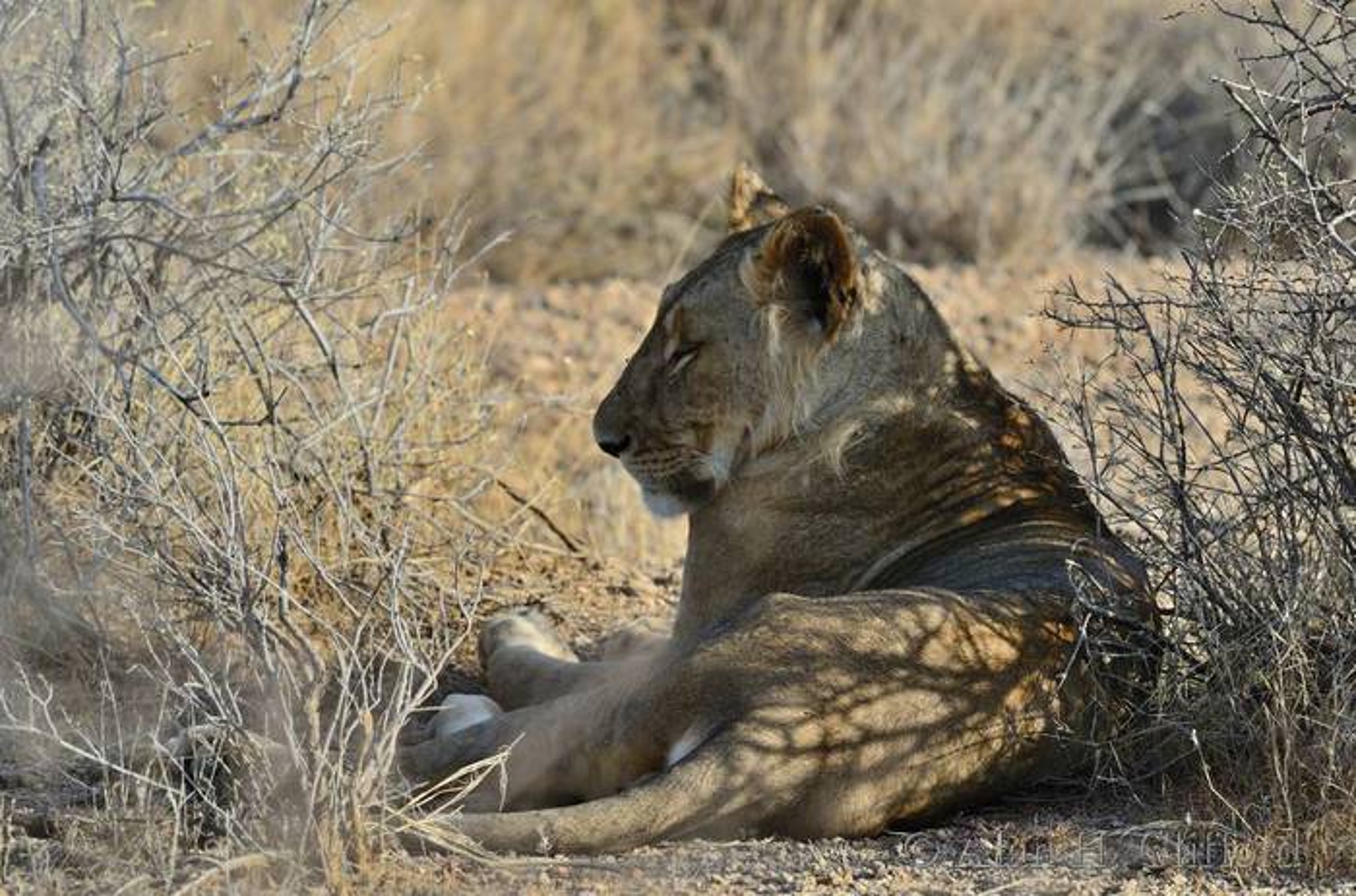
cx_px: 678
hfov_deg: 4.2
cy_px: 448
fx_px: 18599
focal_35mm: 495
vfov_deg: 2.8
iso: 200
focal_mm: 330
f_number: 6.3
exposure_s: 1/640
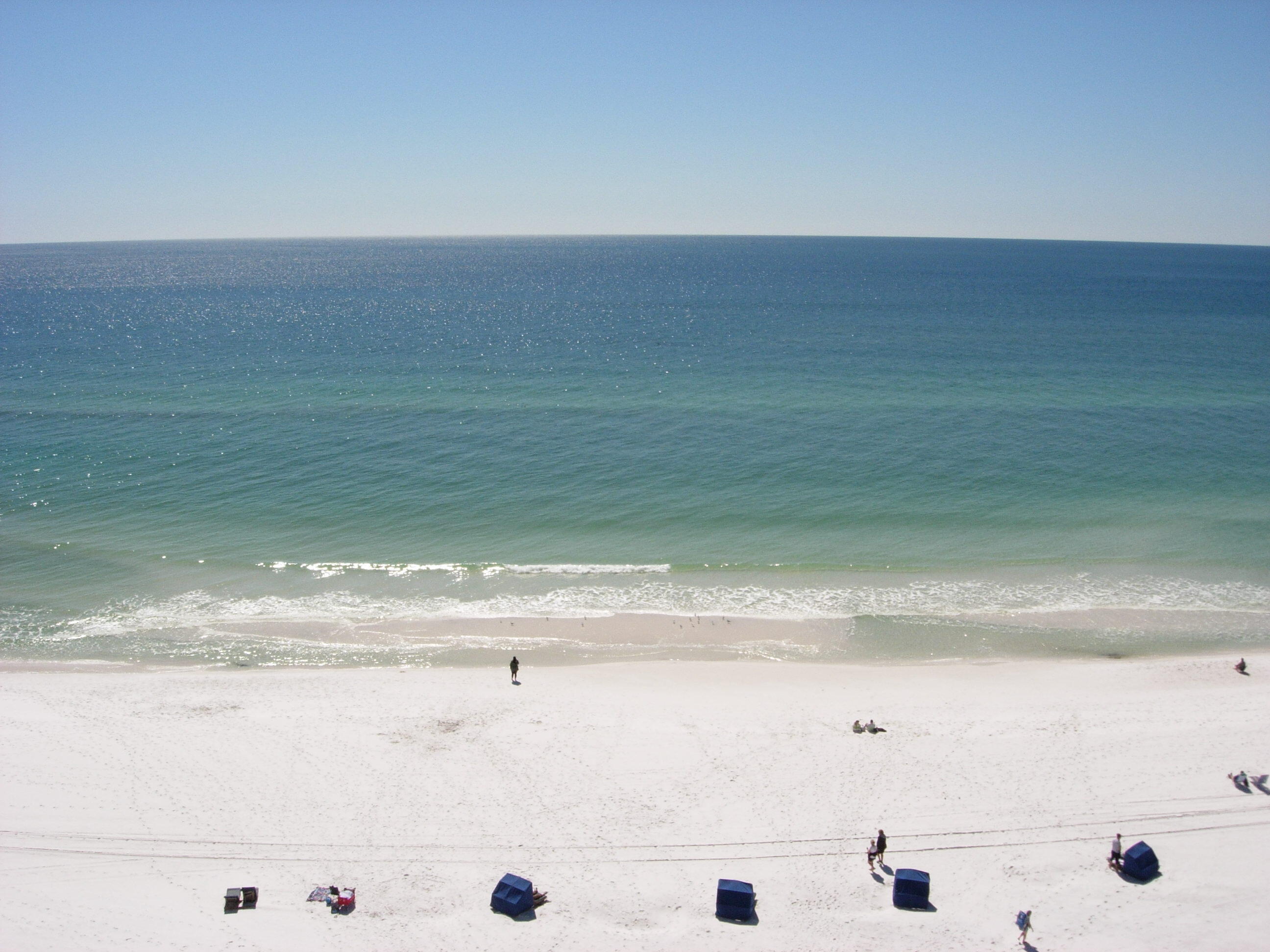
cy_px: 476
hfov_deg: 49.0
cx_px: 635
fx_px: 1394
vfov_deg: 37.7
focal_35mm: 38
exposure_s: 1/1625
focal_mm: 7.8
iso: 79
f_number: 4.8
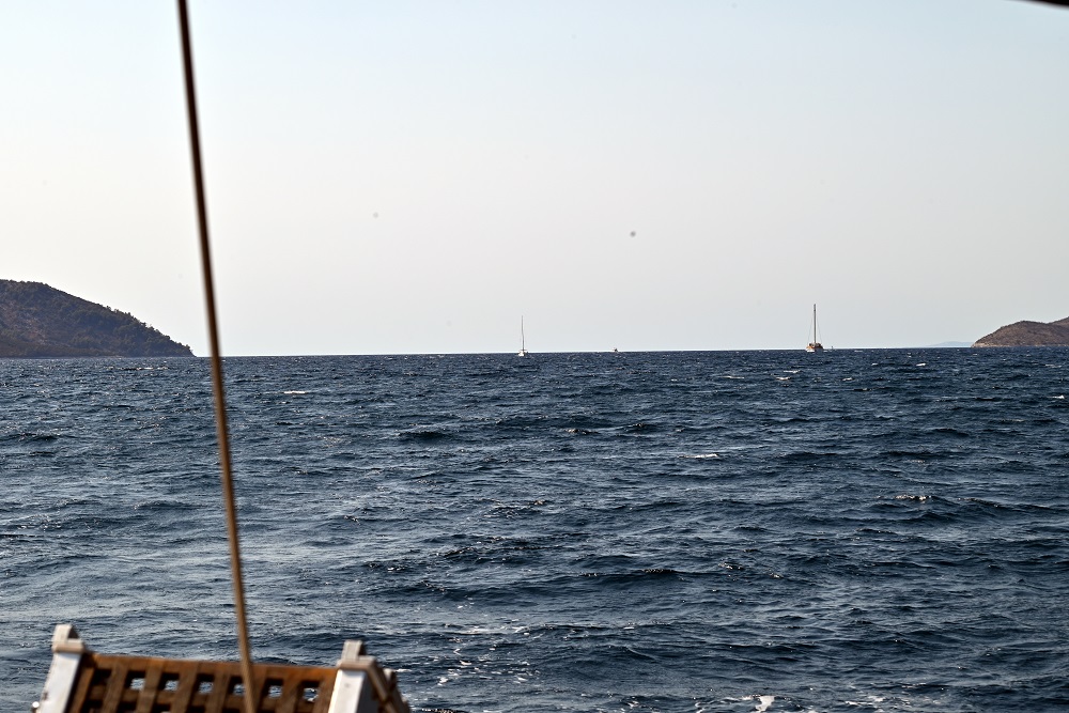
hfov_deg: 23.6
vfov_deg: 15.9
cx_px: 534
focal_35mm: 86
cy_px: 356
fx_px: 2554
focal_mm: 86
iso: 100
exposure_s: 1/200
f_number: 16
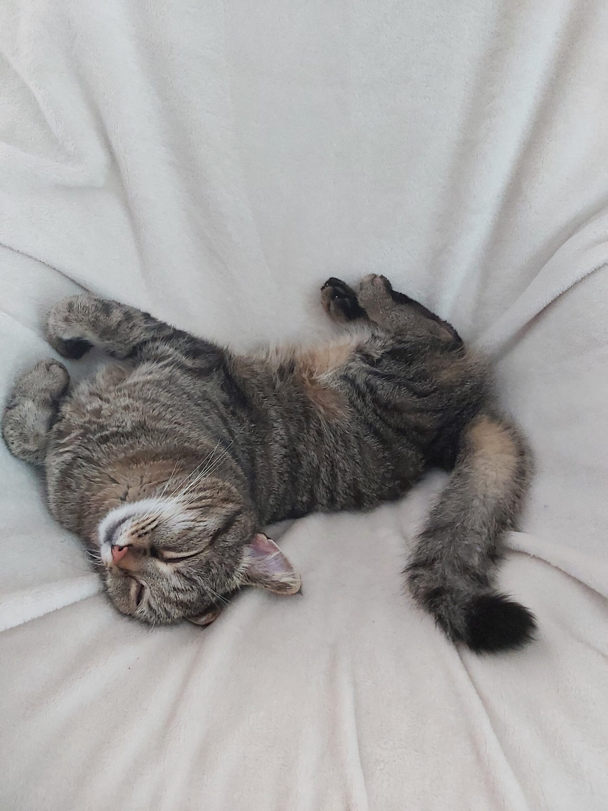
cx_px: 304
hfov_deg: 53.1
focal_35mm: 26
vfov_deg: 67.3
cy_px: 406
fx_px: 609
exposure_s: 1/24
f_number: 1.7
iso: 500
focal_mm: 3.92
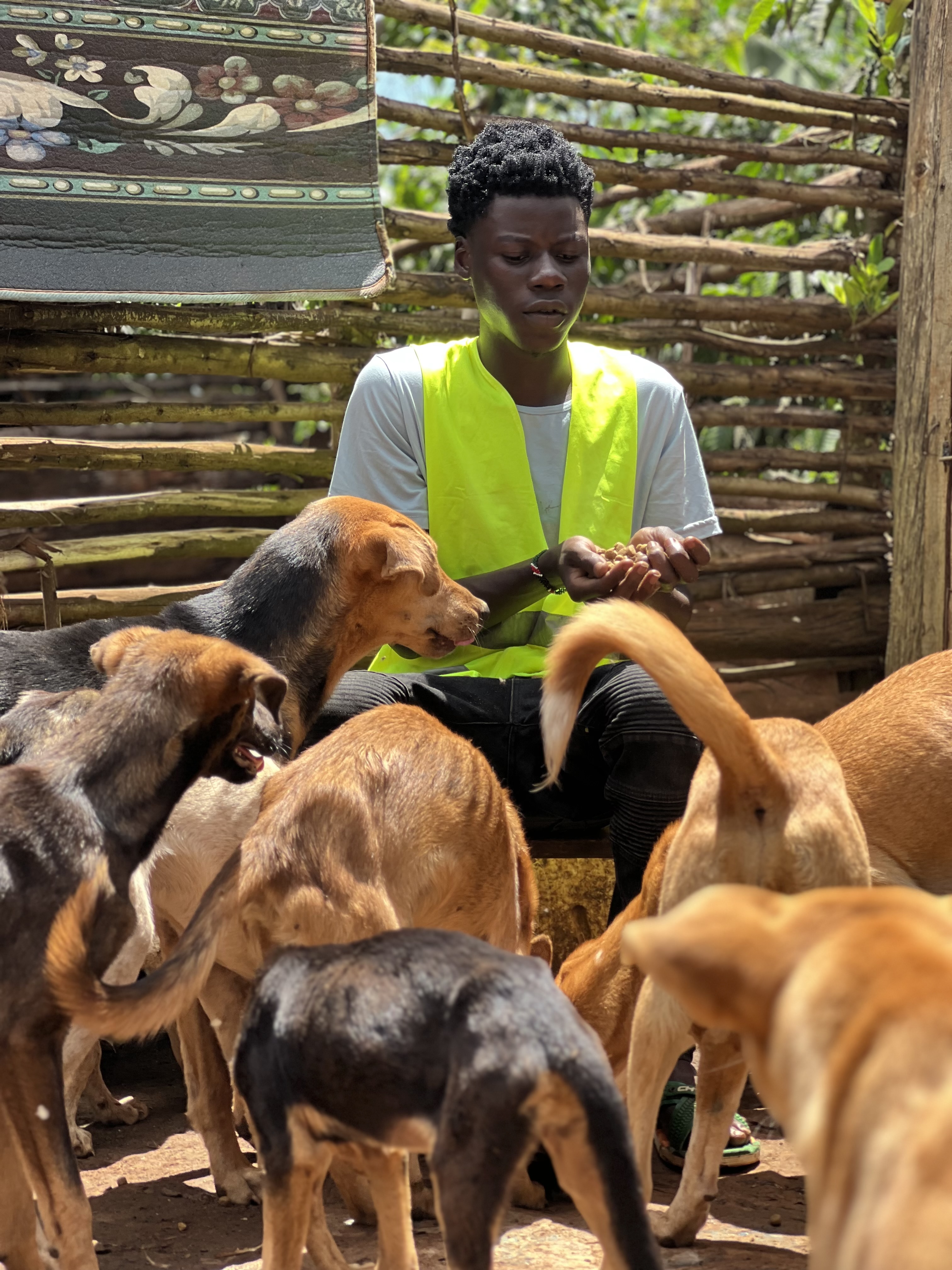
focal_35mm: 77
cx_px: 476
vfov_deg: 25.3
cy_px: 635
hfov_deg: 19.1
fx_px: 2824
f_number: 2.8
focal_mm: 9
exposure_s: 1/121
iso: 25
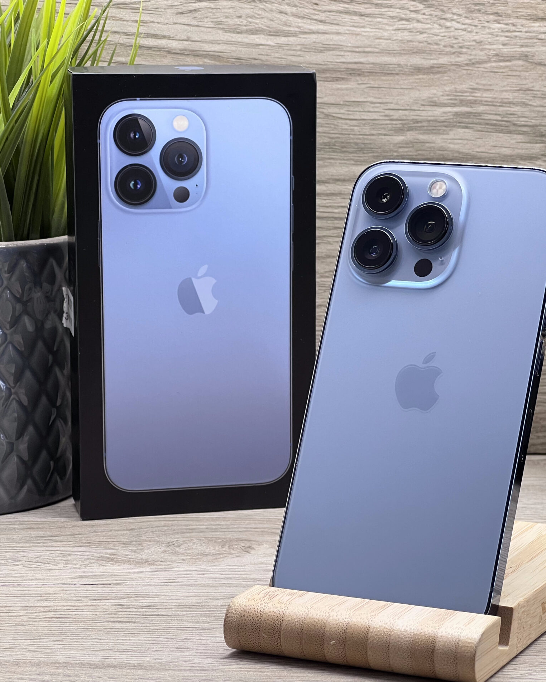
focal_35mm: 101
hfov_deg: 15.2
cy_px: 341
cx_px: 415
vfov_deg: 19.0
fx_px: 2040
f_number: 2.8
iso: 100
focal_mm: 9
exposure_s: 1/100
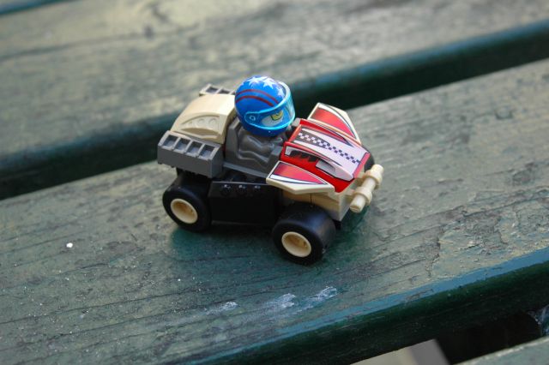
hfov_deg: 27.0
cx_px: 274
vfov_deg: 18.2
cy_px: 182
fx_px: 1143
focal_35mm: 75
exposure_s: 1/160
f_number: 6.3
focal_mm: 50
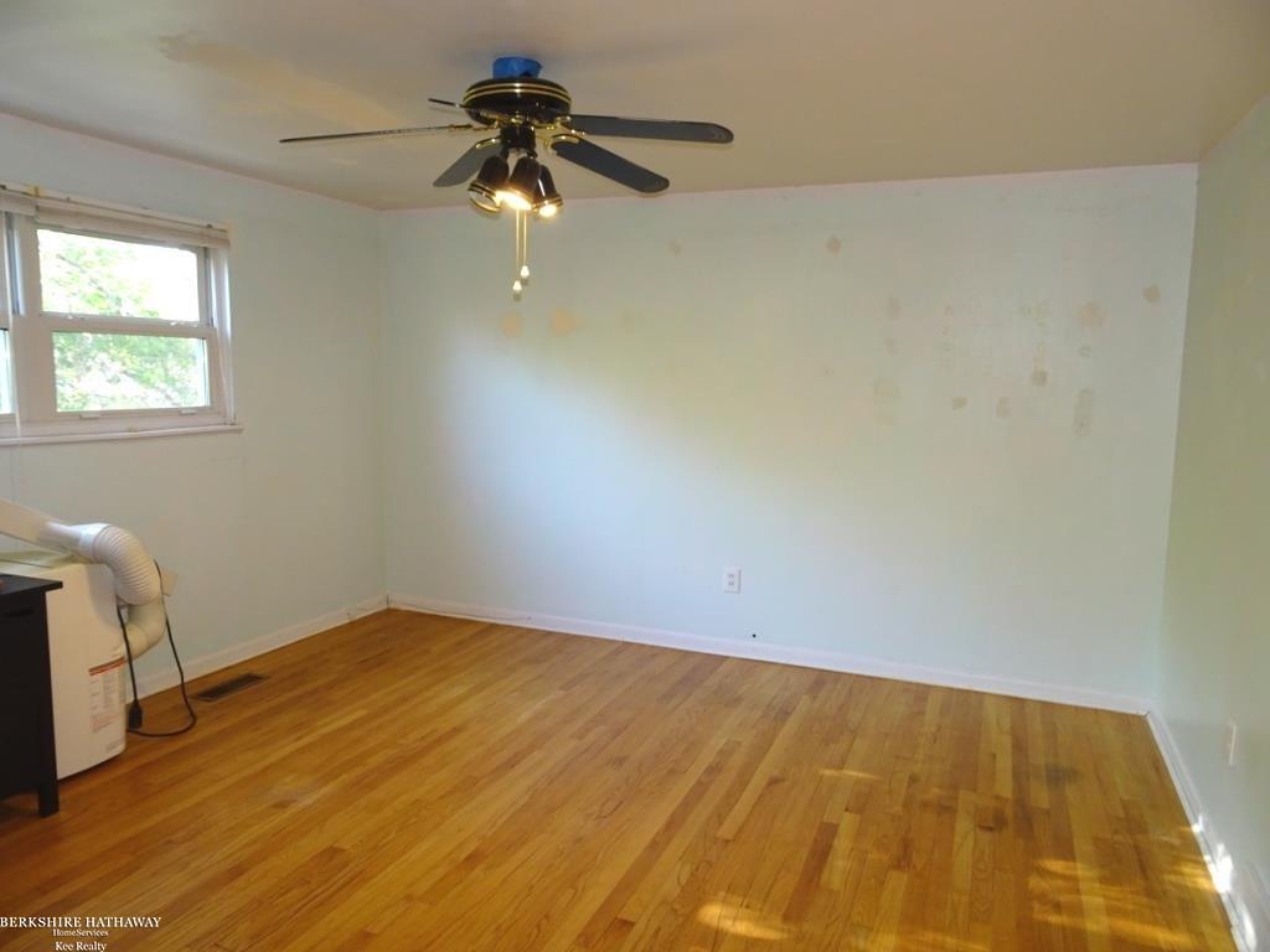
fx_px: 881
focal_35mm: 24
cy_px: 476
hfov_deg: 71.6
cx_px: 635
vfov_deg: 56.8
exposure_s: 1/30
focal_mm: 4.1
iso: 250
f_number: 3.5
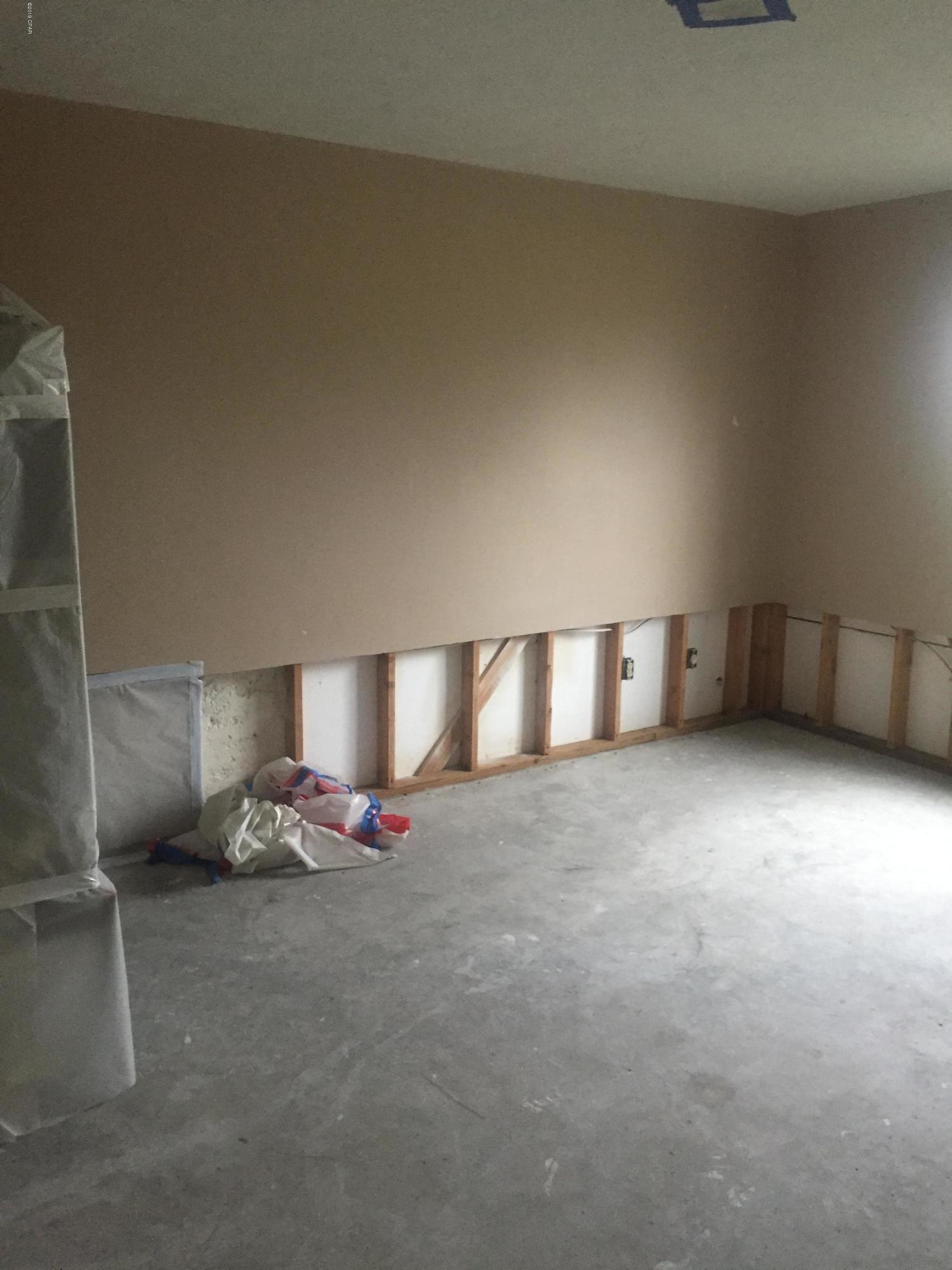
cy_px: 635
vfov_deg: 61.7
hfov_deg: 48.2
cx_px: 476
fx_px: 1063
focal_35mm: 29
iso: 250
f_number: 2.2
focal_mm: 4.15
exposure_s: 1/17
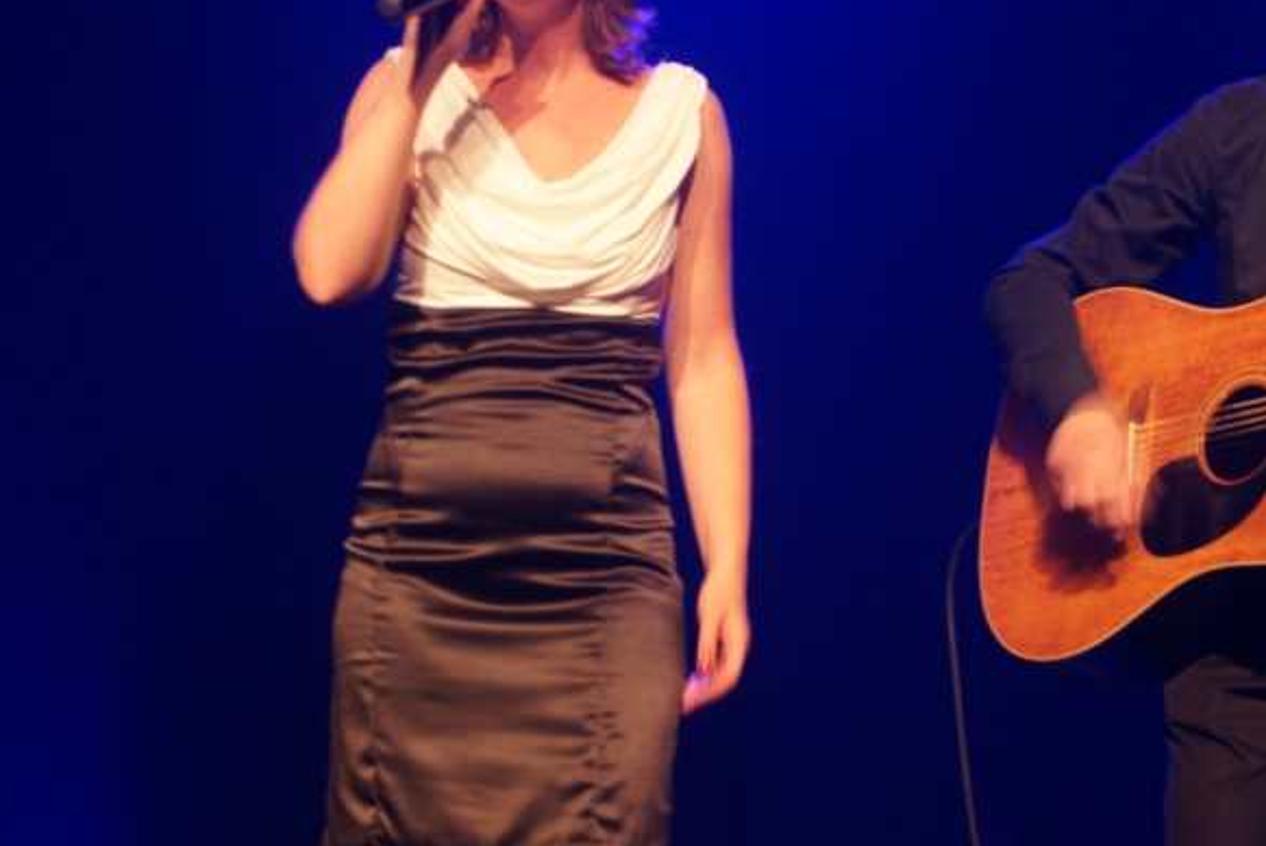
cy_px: 252
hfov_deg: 18.5
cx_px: 874
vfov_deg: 12.5
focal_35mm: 110
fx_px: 3871
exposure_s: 1/13
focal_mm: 50
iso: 800
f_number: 4.5
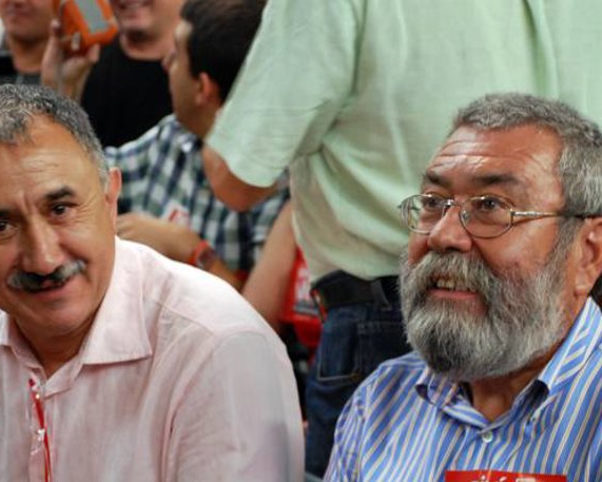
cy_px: 241
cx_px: 249
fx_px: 2424
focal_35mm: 136
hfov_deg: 14.2
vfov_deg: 11.4
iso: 1000
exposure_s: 1/30
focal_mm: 80
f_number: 5.6
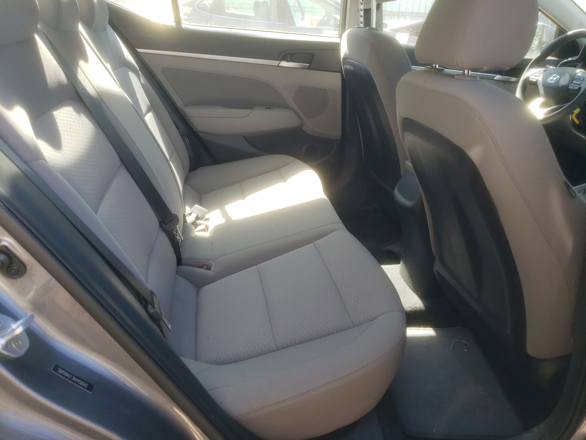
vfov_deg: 53.1
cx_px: 293
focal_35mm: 26
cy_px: 220
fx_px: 440
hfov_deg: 67.3
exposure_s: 1/233
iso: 50
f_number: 1.5
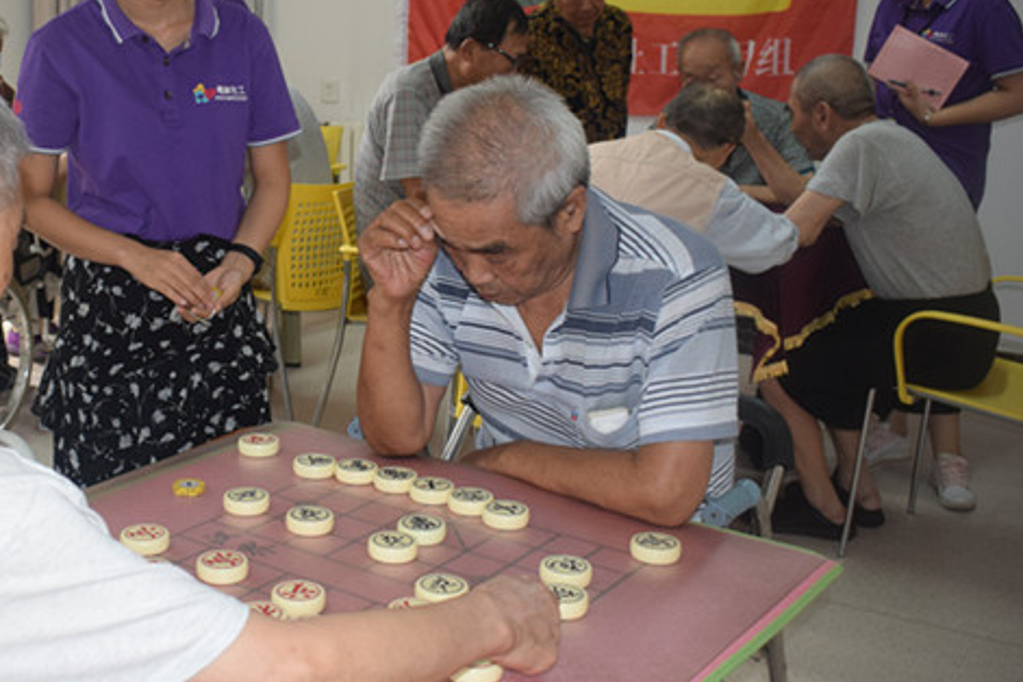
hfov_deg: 39.4
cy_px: 285
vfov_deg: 27.5
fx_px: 1392
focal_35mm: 49
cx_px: 269
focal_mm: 22
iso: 800
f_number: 4
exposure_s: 1/60
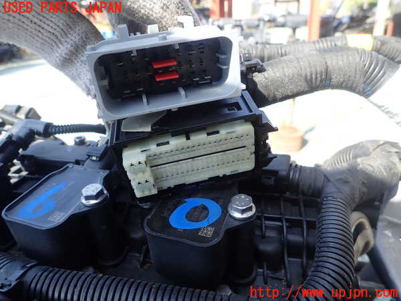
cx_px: 200
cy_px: 150
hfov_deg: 69.4
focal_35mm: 25
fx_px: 290
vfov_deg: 54.9
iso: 100
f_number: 2.8
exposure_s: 1/160
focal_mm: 4.5
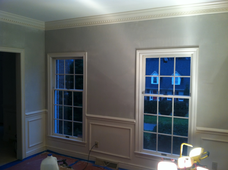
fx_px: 230
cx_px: 114
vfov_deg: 40.6
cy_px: 85
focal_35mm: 35
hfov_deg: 52.7
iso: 80
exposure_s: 1/30
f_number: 2.8
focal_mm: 3.85
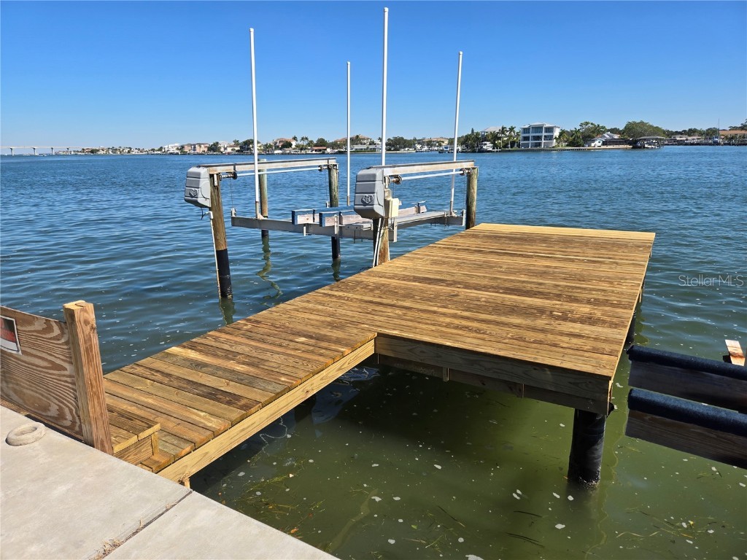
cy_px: 280
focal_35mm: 23
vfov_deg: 58.9
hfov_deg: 73.9
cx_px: 374
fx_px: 496
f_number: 1.8
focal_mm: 5.4
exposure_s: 1/1941
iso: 25
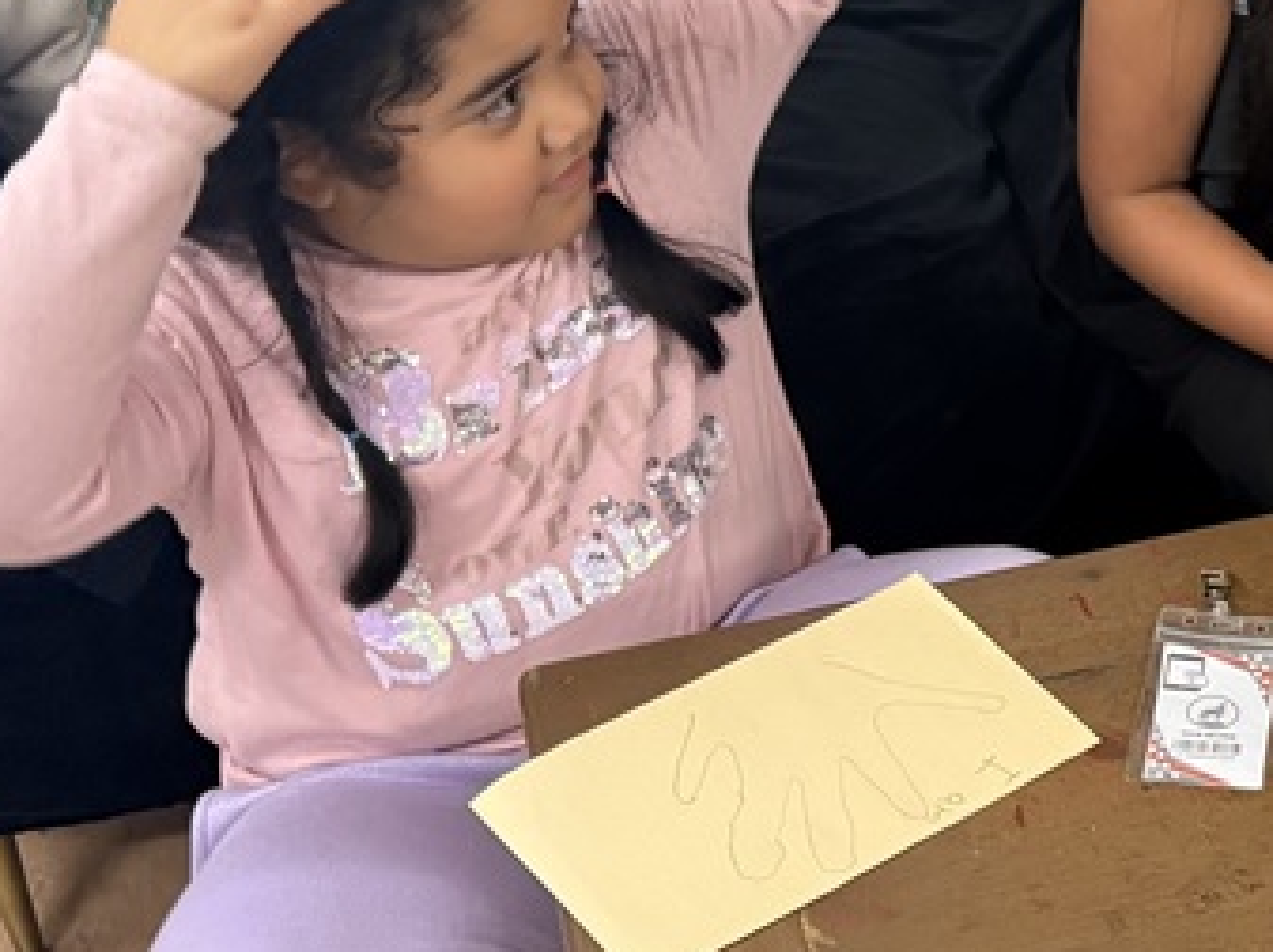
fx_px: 2682
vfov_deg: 19.8
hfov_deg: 24.6
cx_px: 1458
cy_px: 128
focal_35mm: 73
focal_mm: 6.76
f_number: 1.78
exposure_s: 1/60
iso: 640
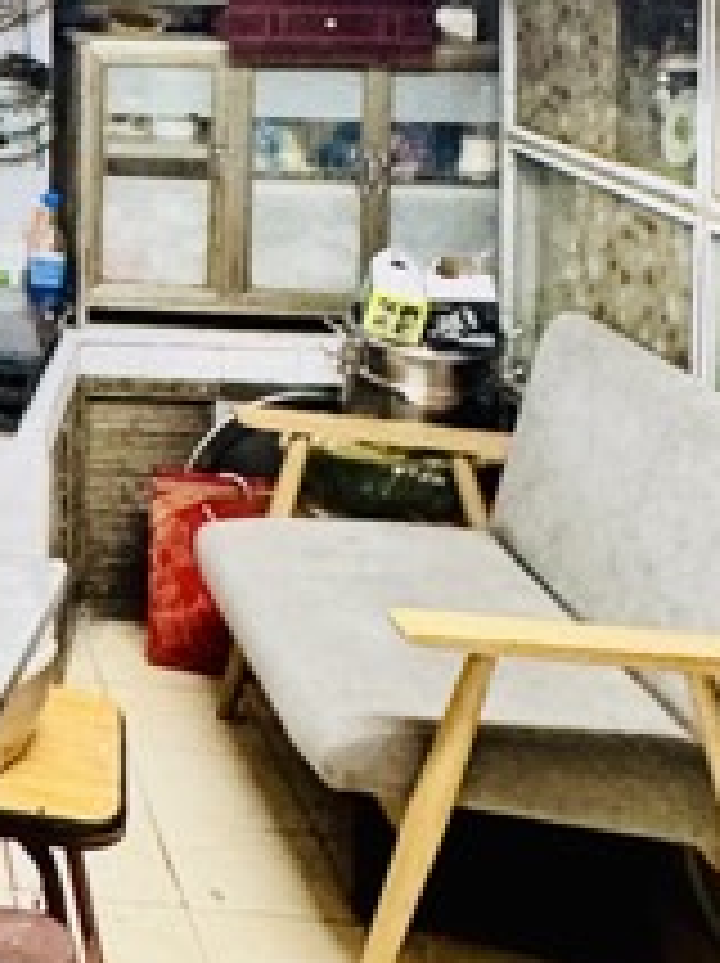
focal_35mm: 67
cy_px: -76
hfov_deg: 17.7
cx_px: -562
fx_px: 1862
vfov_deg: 26.8
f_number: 2.2
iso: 500
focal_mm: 2.22
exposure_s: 1/50
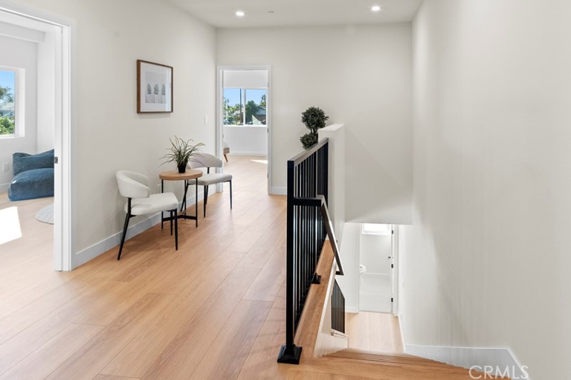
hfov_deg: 83.7
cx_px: 317
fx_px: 317
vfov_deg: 60.5
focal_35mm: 20
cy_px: 130
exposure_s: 1/8
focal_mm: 15
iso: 640
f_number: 10
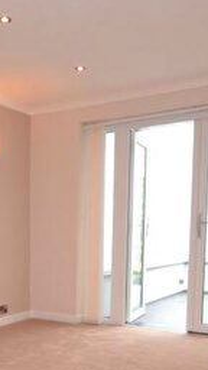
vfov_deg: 45.7
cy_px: 277
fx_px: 422
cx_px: 32
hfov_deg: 27.0
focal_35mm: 43
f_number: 4.5
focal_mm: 10
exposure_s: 1/80
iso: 400
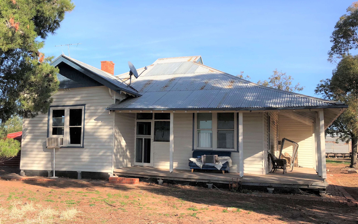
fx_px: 293
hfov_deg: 62.9
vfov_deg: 41.8
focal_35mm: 30
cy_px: 100
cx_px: 177
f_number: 1.8
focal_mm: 3.99
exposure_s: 1/1333
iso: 20
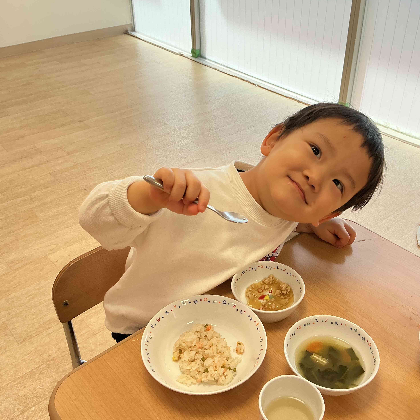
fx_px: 480
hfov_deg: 47.1
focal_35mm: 35
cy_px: 214
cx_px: 242
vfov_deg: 47.2
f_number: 1.8
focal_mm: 3
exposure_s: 1/331
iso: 25
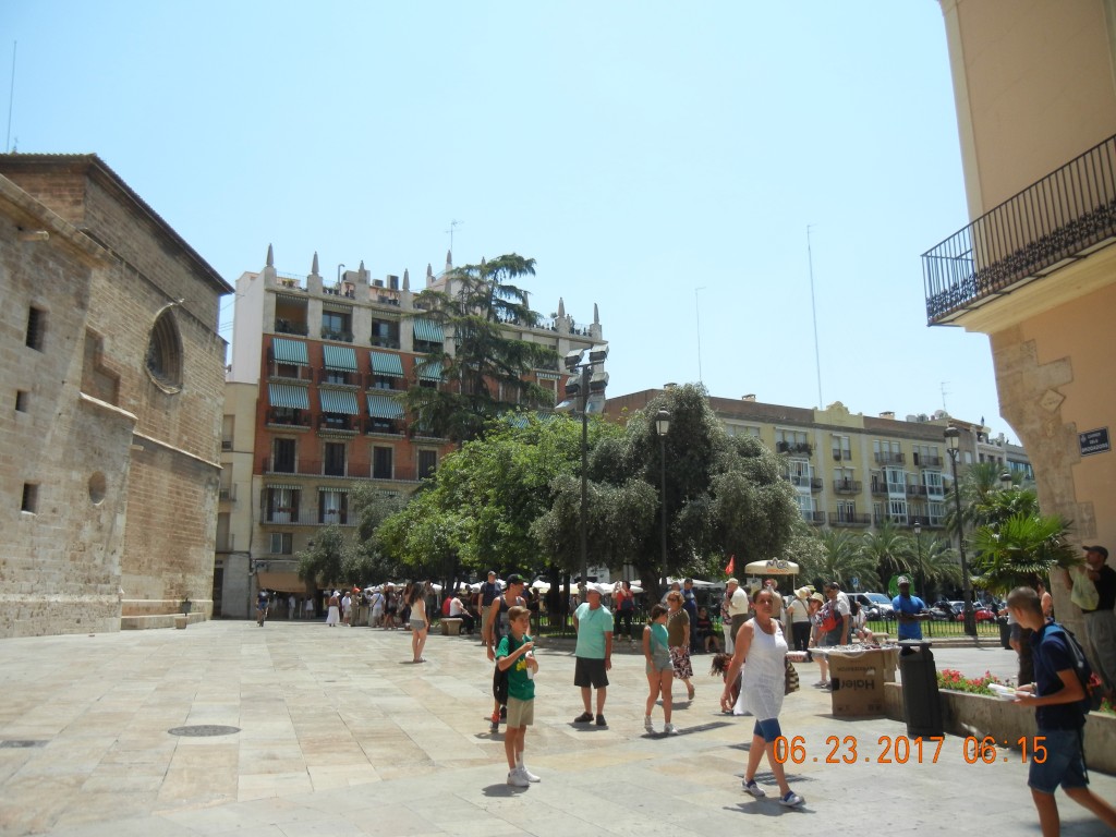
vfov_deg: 46.8
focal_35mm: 30
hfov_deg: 60.0
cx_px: 558
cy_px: 418
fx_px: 967
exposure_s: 1/408
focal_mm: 5.4
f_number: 7
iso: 160
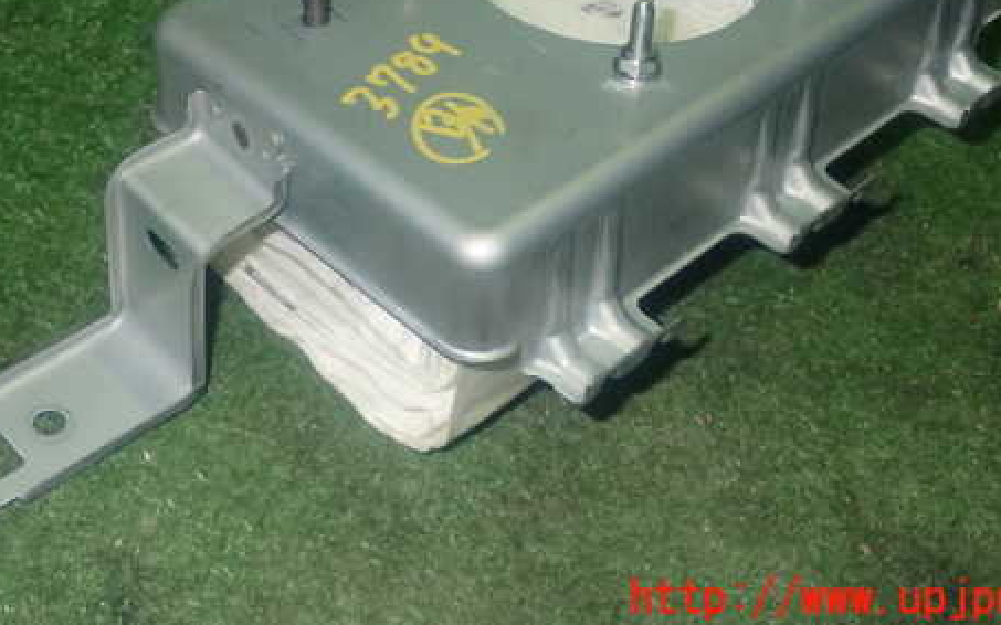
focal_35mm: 66
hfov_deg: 31.1
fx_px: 1800
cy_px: 130
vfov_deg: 19.5
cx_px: 466
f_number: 9
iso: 800
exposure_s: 1/50
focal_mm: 8.4
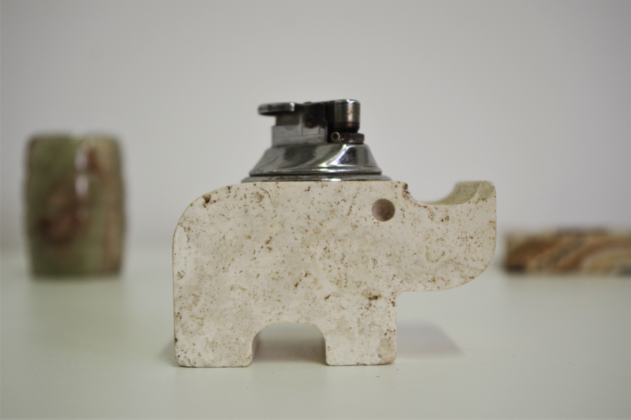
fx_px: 859
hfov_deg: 40.3
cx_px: 316
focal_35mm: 49
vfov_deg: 27.5
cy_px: 210
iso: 400
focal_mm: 32.5
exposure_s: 1/60
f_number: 4
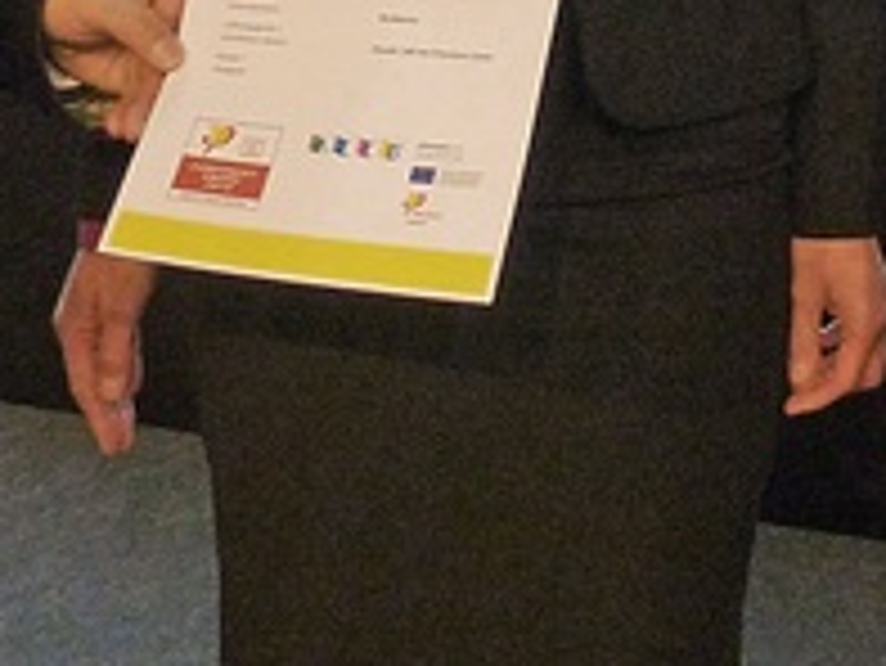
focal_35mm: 96
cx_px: 742
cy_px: -328
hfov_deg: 20.1
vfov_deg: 14.4
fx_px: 2459
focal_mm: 4.7
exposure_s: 1/60
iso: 320
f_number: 2.8
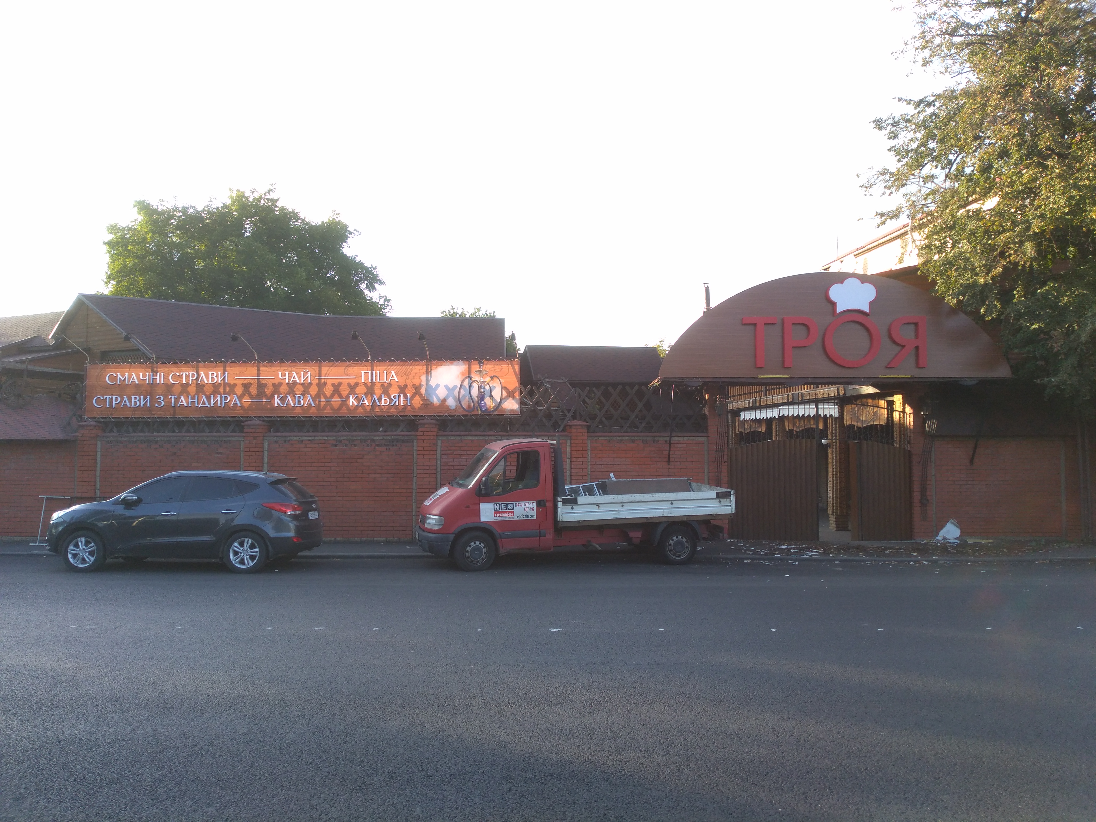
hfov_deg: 67.3
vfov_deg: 53.1
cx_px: 548
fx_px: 823
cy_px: 411
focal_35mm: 26
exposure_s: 1/144
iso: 100
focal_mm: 3.54
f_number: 2
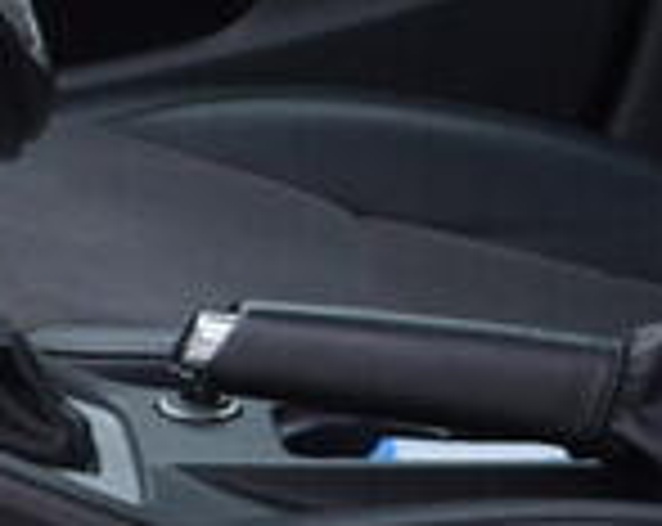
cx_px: 36
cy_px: -519
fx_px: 4615
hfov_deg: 8.2
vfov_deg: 6.4
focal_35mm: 236
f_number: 3.2
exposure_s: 1/50
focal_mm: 24
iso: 125
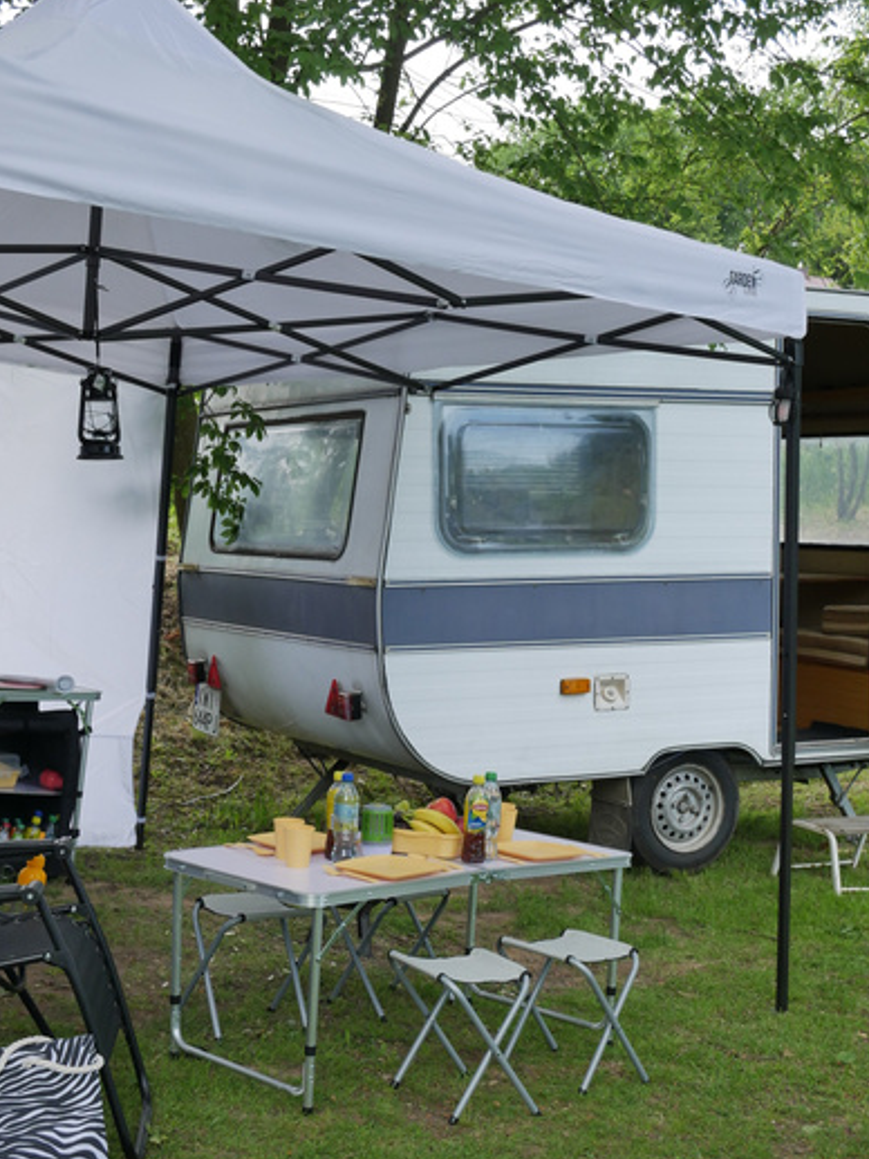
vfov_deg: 33.2
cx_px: 392
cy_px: 608
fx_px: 1941
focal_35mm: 58
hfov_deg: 25.2
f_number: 7.1
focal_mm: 25
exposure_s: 1/200
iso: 400
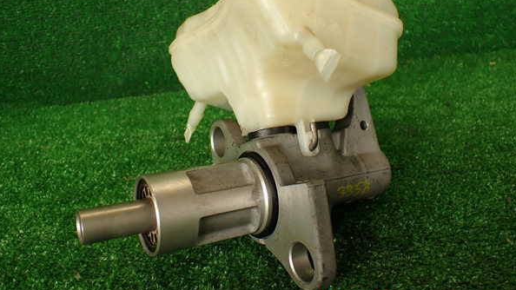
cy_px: 115
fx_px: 451
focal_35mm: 33
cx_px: 257
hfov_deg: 59.5
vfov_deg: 35.5
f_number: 2.3
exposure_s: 1/80
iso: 100
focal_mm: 5.4
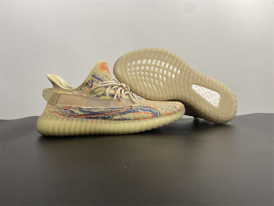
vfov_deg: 53.1
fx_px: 206
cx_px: 137
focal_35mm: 26
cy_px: 103
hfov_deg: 67.3
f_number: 1.8
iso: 50
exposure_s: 1/100
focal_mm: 4.25
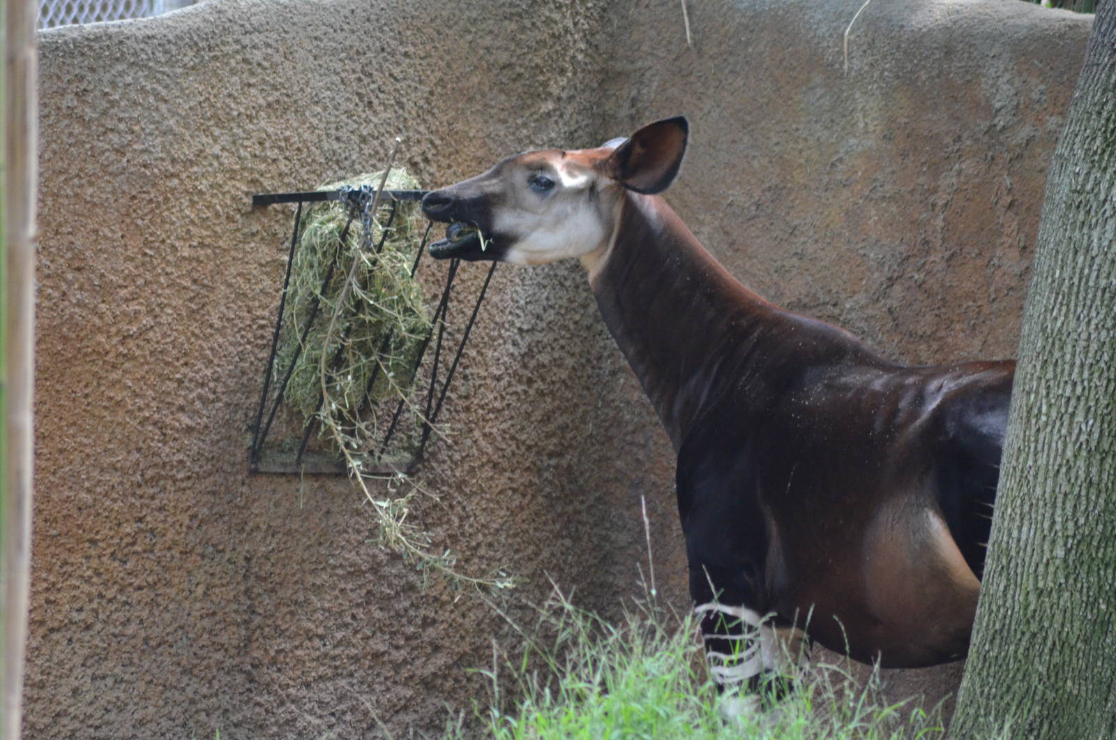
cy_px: 370
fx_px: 13922
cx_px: 558
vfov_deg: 3.0
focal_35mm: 450
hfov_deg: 4.6
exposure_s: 1/320
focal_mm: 300
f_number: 5.6
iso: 3200
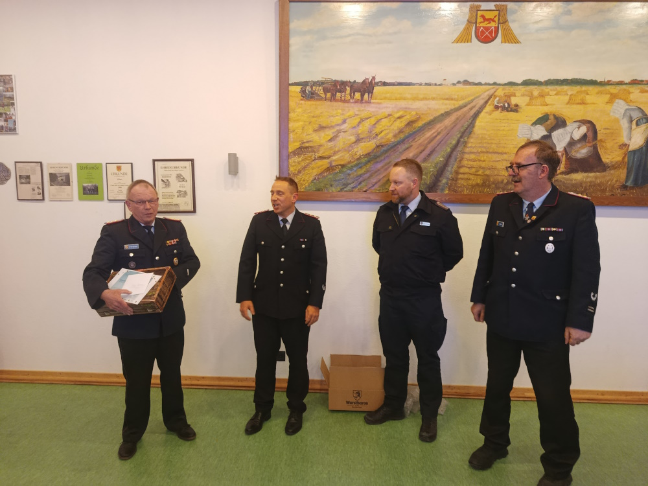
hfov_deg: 71.6
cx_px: 324
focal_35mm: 24
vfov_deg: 56.8
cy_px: 243
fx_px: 449
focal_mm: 5.24
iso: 1138
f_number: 1.7
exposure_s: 1/25
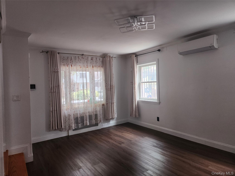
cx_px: 118
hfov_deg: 73.9
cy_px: 88
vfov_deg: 58.9
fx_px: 156
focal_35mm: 23
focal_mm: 6.4
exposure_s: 1/120
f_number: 1.8
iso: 200
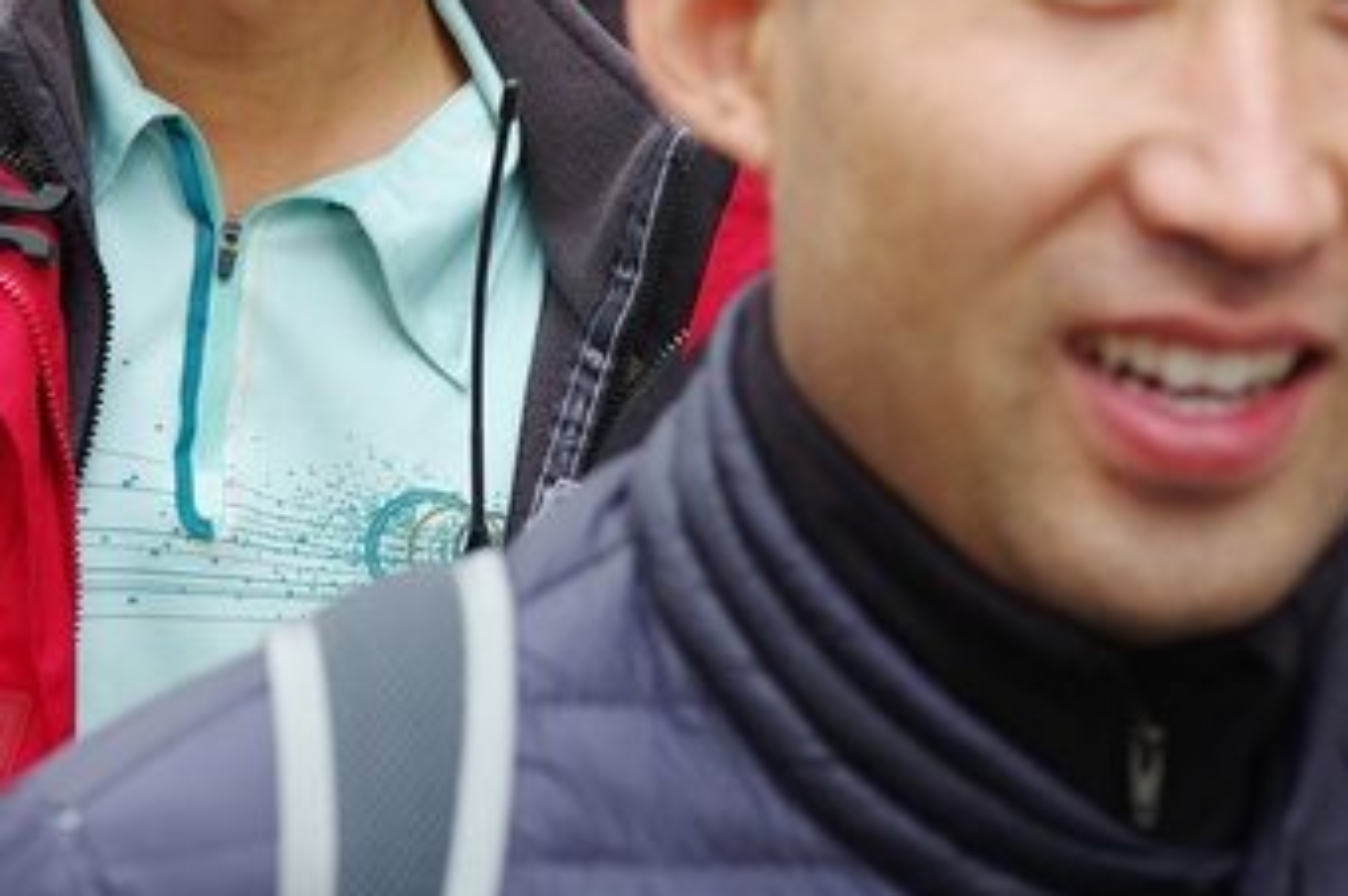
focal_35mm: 153
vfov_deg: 8.9
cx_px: 646
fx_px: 5723
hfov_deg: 13.4
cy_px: -63
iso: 160
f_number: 2.8
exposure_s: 1/250
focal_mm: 35
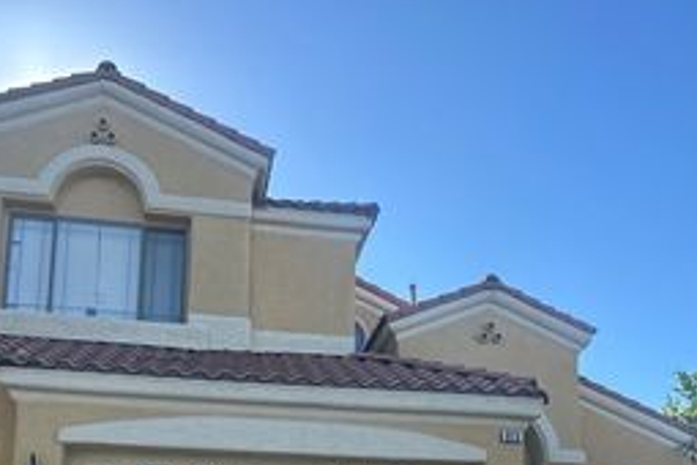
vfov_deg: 26.3
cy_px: 447
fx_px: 949
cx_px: 361
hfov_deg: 40.3
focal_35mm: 49
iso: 80
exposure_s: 1/2469
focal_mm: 6.86
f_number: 1.78
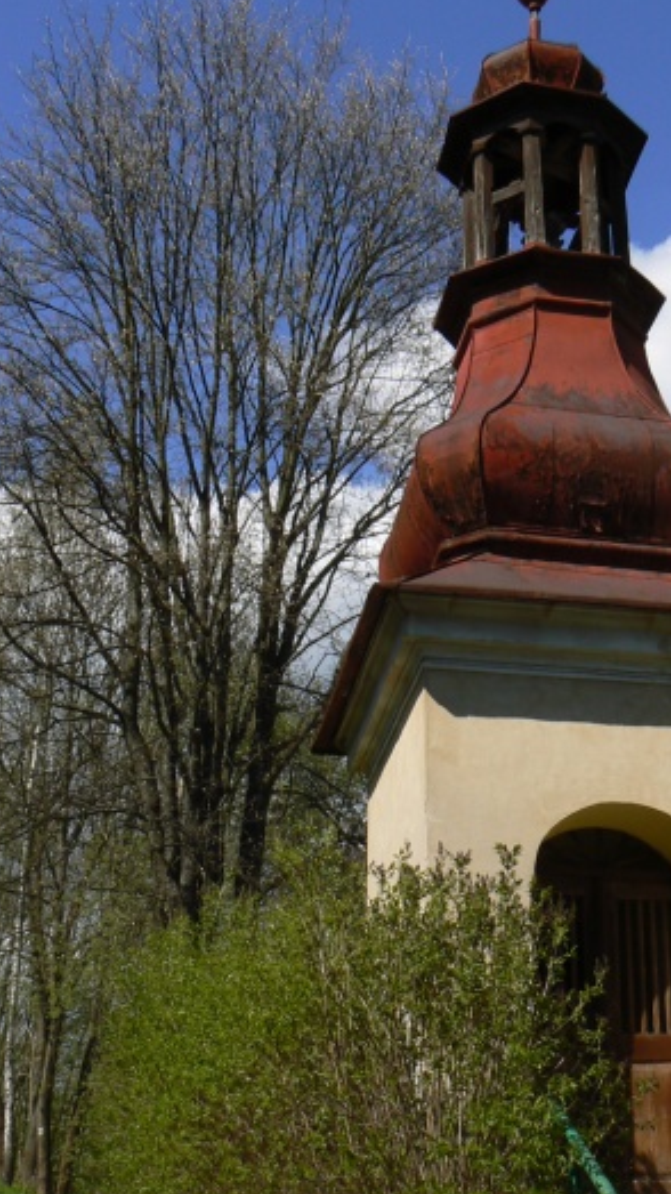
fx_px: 1582
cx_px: 425
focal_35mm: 50
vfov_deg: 41.3
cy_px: 560
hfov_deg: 23.9
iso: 80
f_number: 8
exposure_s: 1/400
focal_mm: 6
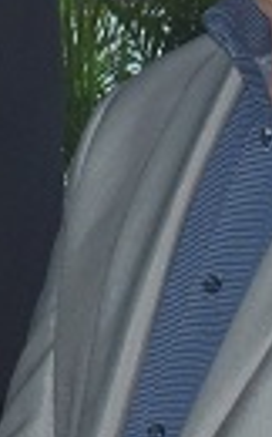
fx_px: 6395
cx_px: -413
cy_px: 393
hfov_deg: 2.4
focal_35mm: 538
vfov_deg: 3.9
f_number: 14
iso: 1250
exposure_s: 1/160
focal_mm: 62
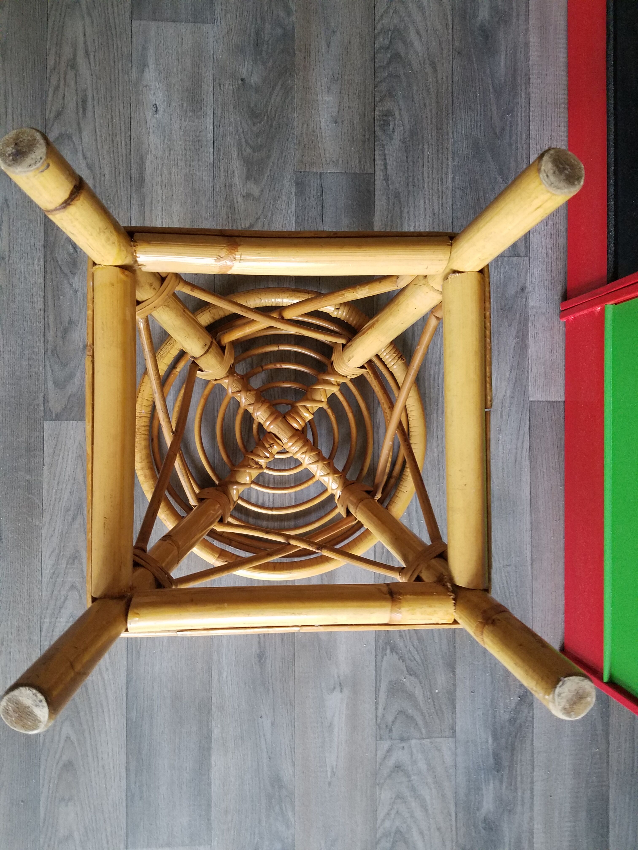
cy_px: 425
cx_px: 319
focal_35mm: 26
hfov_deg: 53.1
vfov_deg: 67.3
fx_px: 639
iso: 200
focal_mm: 4.2
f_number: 1.7
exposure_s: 1/24
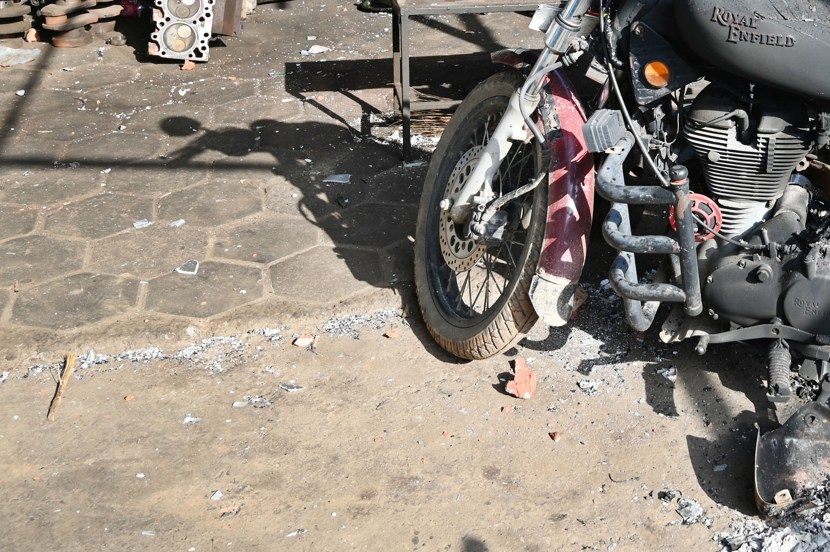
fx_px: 1198
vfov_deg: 24.8
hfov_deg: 35.8
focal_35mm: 52
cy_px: 10
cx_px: 753
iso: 125
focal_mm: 24
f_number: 4.5
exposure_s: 1/320
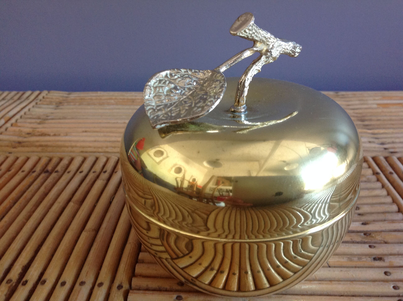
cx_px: 202
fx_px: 407
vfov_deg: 40.6
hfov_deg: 52.7
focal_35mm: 35
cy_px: 150
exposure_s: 1/15
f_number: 2.4
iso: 125
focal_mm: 4.28
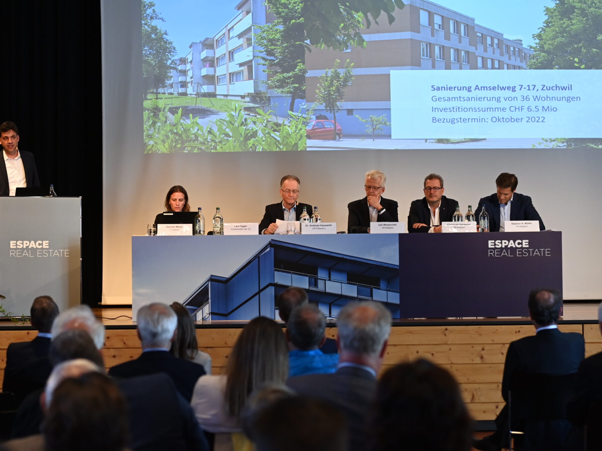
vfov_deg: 15.4
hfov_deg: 20.4
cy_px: 175
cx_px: 303
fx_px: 1669
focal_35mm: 96
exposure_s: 1/125
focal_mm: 70
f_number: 3.5
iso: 2000
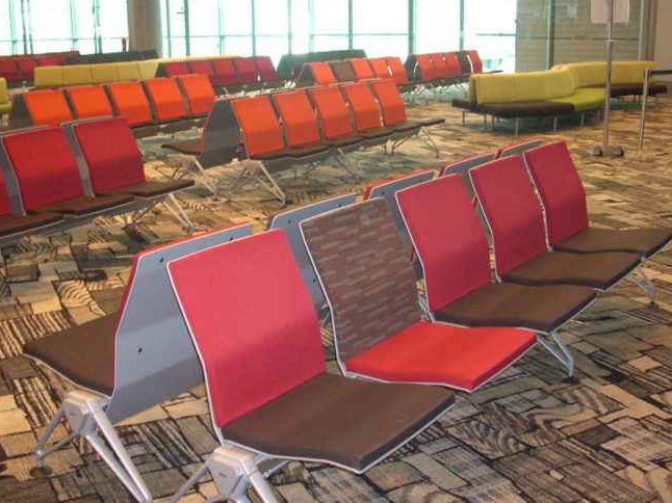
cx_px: 295
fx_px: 854
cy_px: 244
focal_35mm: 44
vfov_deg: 32.9
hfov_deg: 42.9
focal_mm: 6.2
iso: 400
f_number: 2.8
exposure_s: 1/60
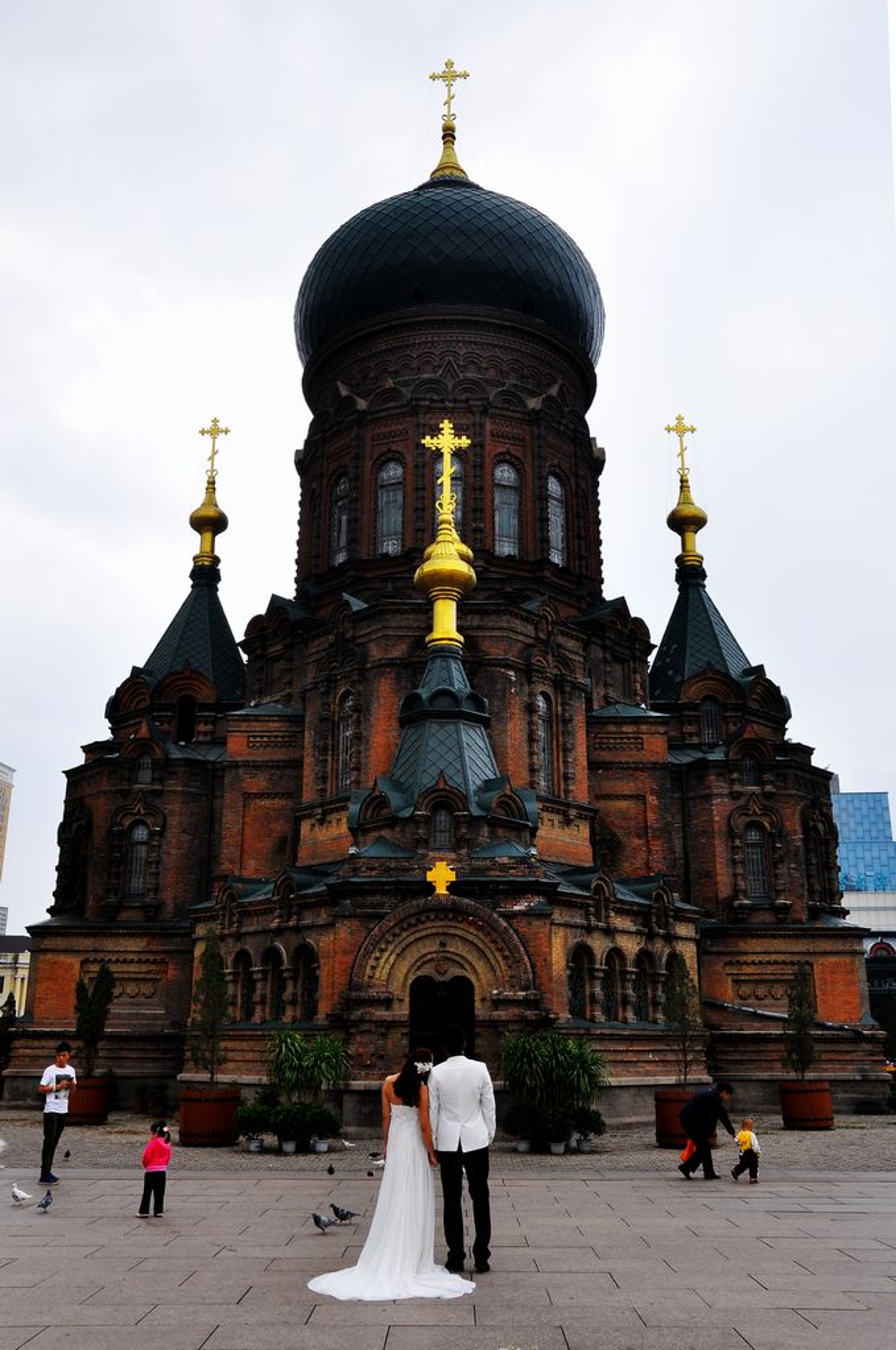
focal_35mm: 28
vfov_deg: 64.6
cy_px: 675
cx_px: 448
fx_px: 1068
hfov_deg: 45.5
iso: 320
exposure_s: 1/125
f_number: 13
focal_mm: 19
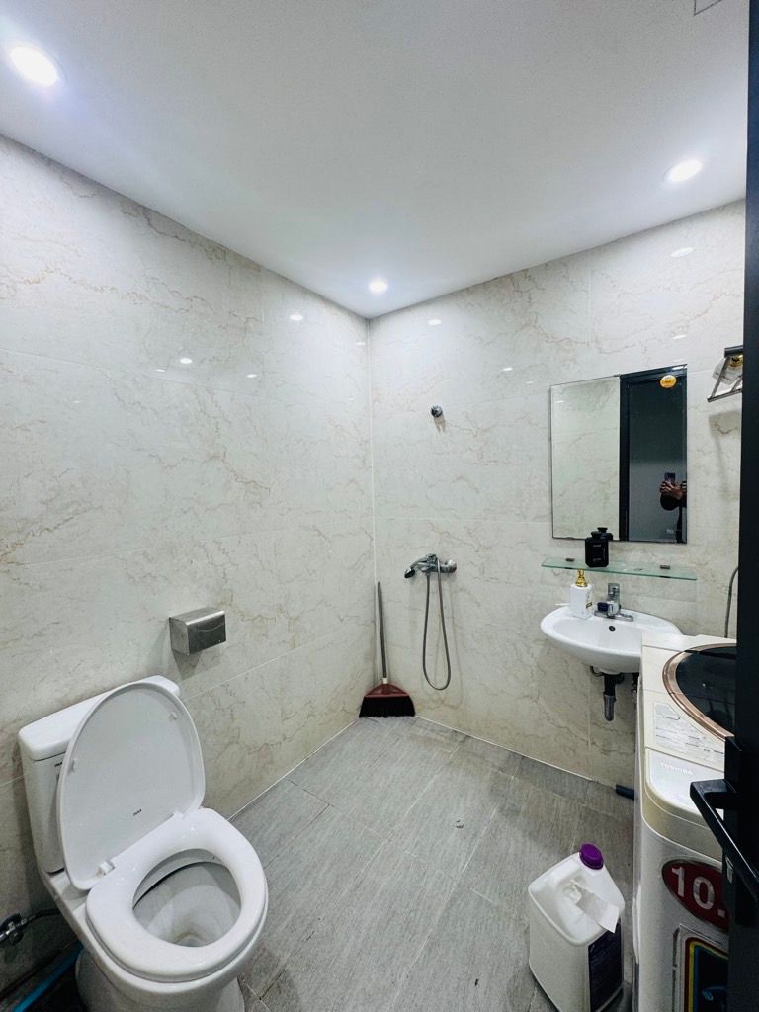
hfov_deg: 85.7
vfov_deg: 102.1
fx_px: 409
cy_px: 506
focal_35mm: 14
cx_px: 380
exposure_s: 1/100
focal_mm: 2.22
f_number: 2.2
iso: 80
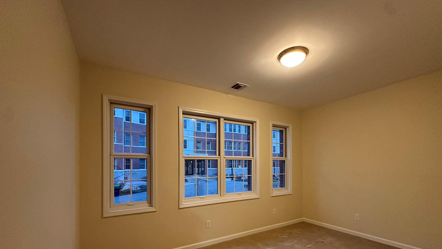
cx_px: 221
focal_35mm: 16
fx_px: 188
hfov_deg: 99.4
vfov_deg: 65.5
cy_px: 164
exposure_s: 1/60
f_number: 2.2
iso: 500
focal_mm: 2.22
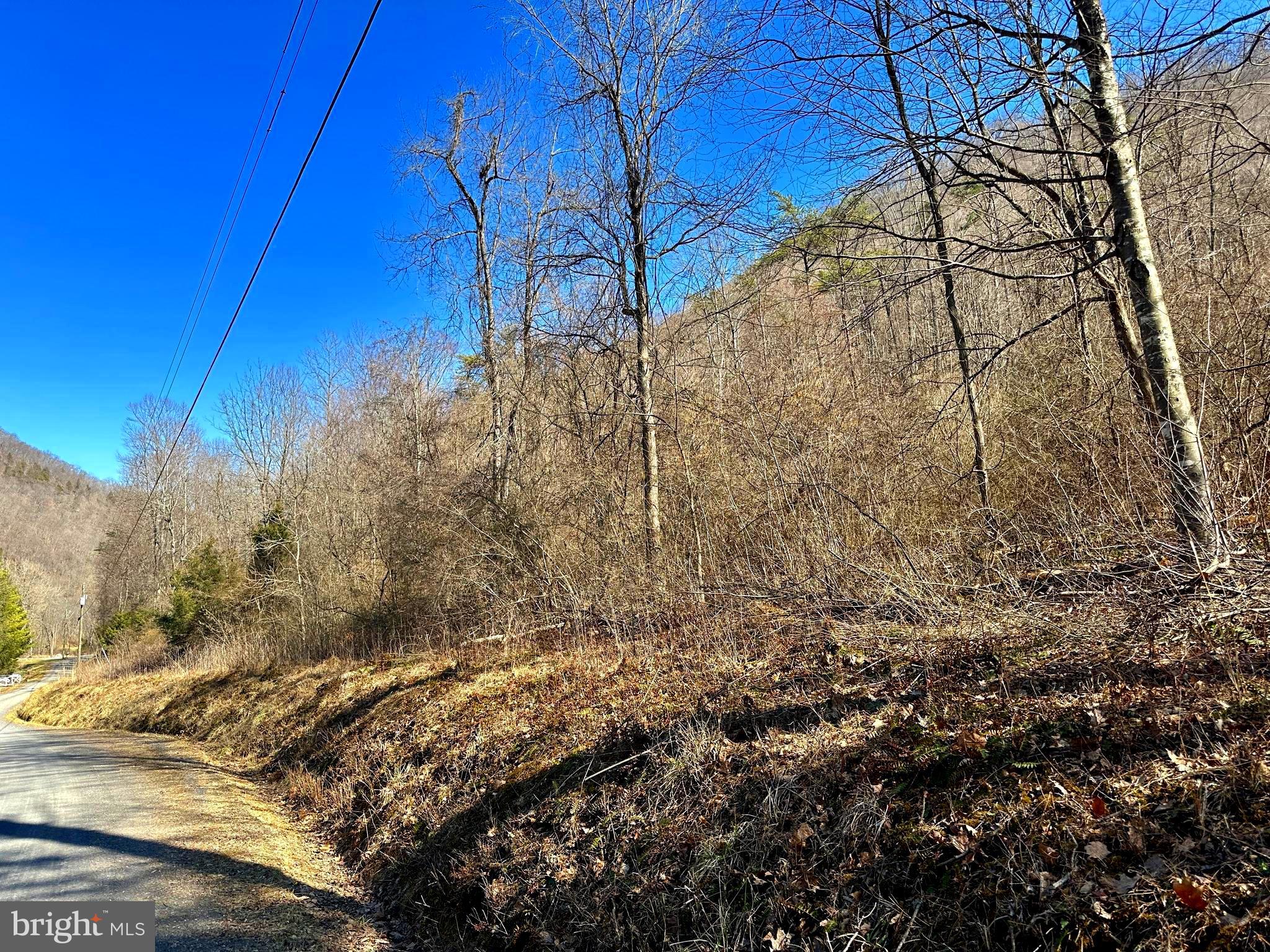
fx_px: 881
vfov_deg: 56.8
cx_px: 635
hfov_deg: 71.6
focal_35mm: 24
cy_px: 476
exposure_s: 1/1949
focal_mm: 6.86
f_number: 1.78
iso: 80
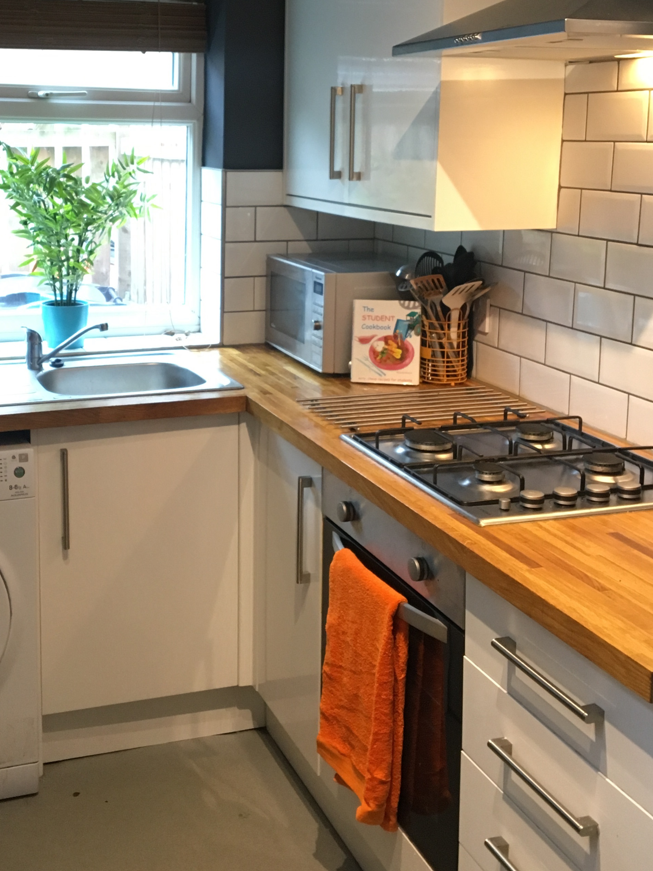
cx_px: 203
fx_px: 1157
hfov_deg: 31.2
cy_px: 295
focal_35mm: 46
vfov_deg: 40.8
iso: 160
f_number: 2.2
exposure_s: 1/33
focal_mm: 4.15
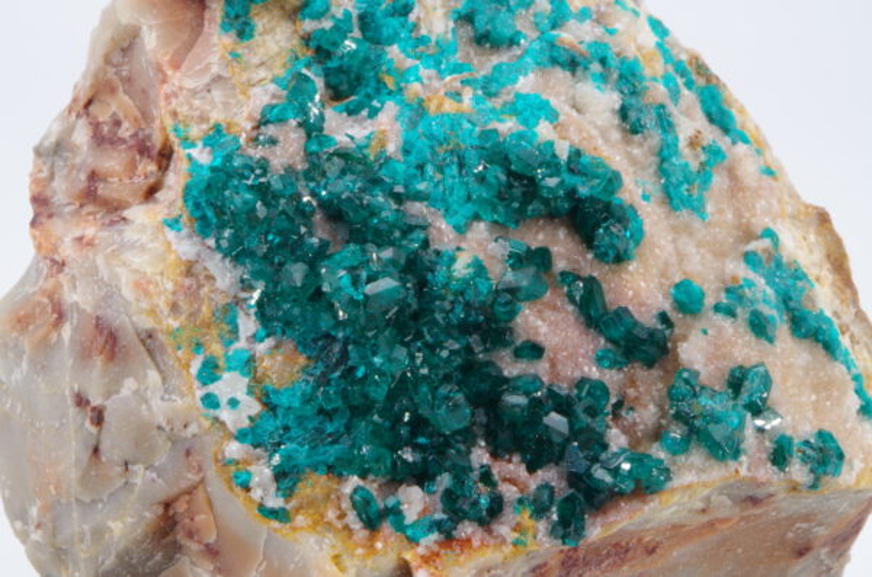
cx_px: 436
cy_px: 288
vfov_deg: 16.6
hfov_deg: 24.8
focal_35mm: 82
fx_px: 1981
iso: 100
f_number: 6.3
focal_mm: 55
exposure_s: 1/2
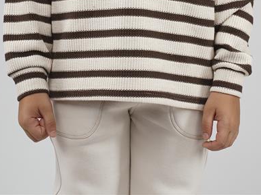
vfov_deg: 8.2
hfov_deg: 11.1
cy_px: -88
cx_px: 137
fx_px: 1341
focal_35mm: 178
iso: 64
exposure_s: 1/160
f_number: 5
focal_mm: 57
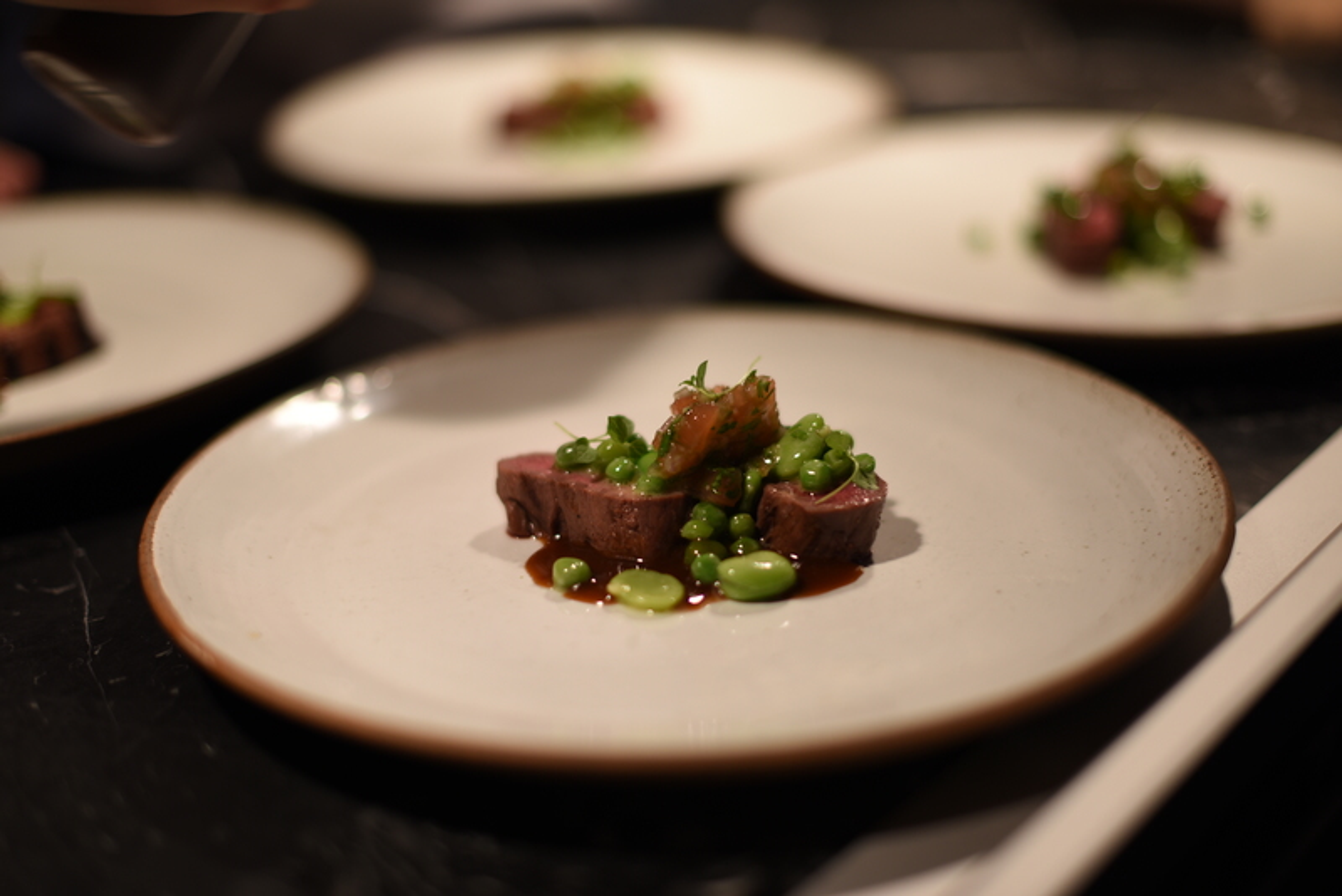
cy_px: 448
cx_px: 671
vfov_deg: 27.0
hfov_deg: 39.6
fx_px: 1864
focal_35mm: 50
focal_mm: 50
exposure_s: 1/200
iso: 64
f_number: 1.4
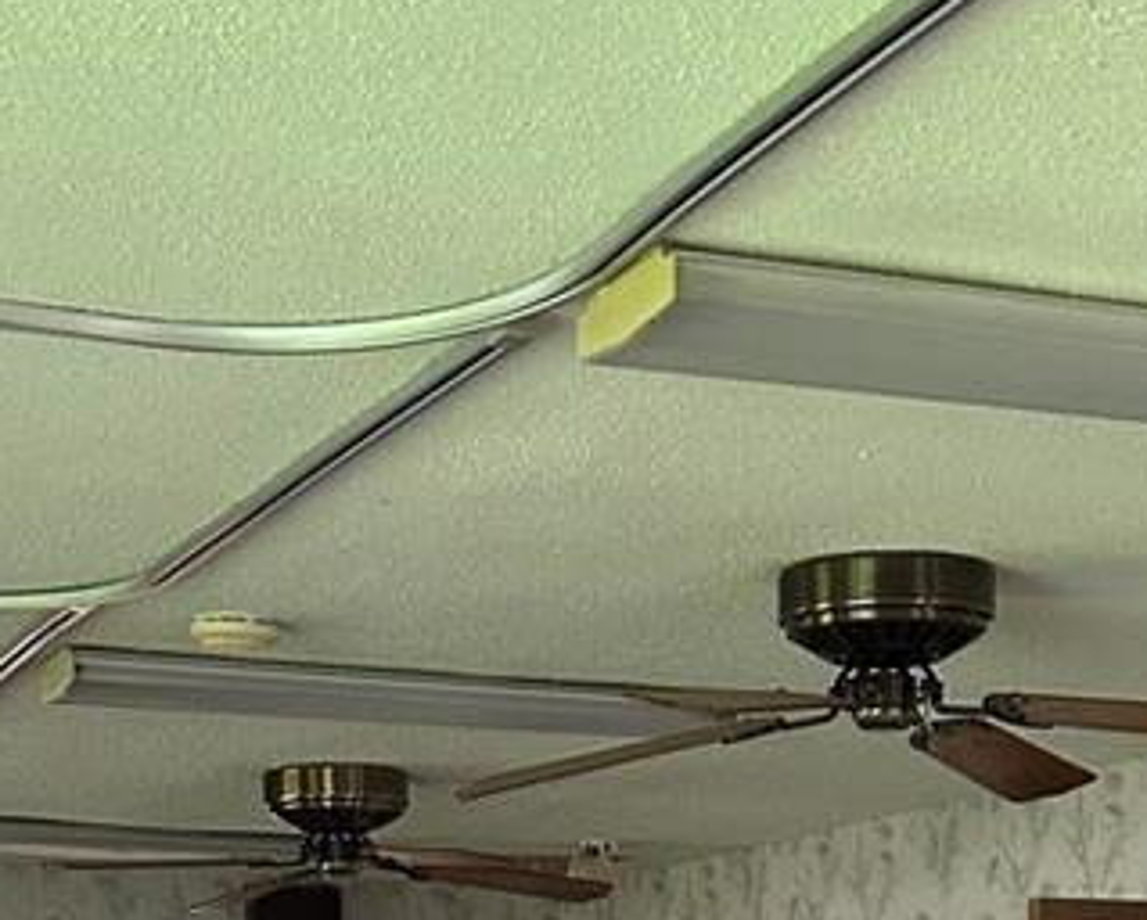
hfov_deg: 21.7
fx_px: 2991
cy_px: 1617
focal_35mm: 88
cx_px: 687
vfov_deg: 15.3
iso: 640
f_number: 1.78
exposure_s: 1/60
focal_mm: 6.86
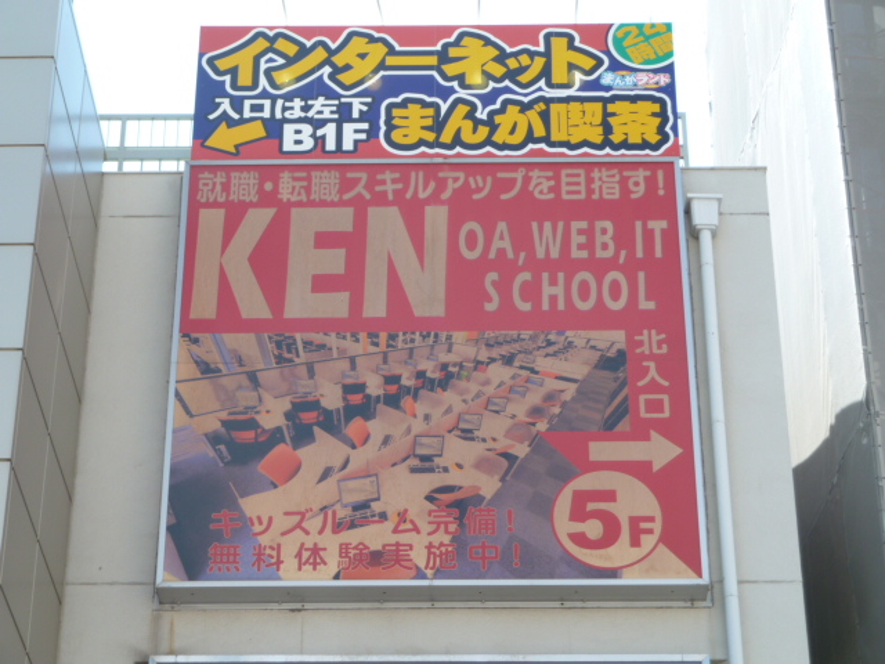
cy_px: 332
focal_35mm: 96
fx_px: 2454
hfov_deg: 20.4
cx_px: 442
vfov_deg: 15.4
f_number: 4.3
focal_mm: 15.8
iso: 80
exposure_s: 1/125
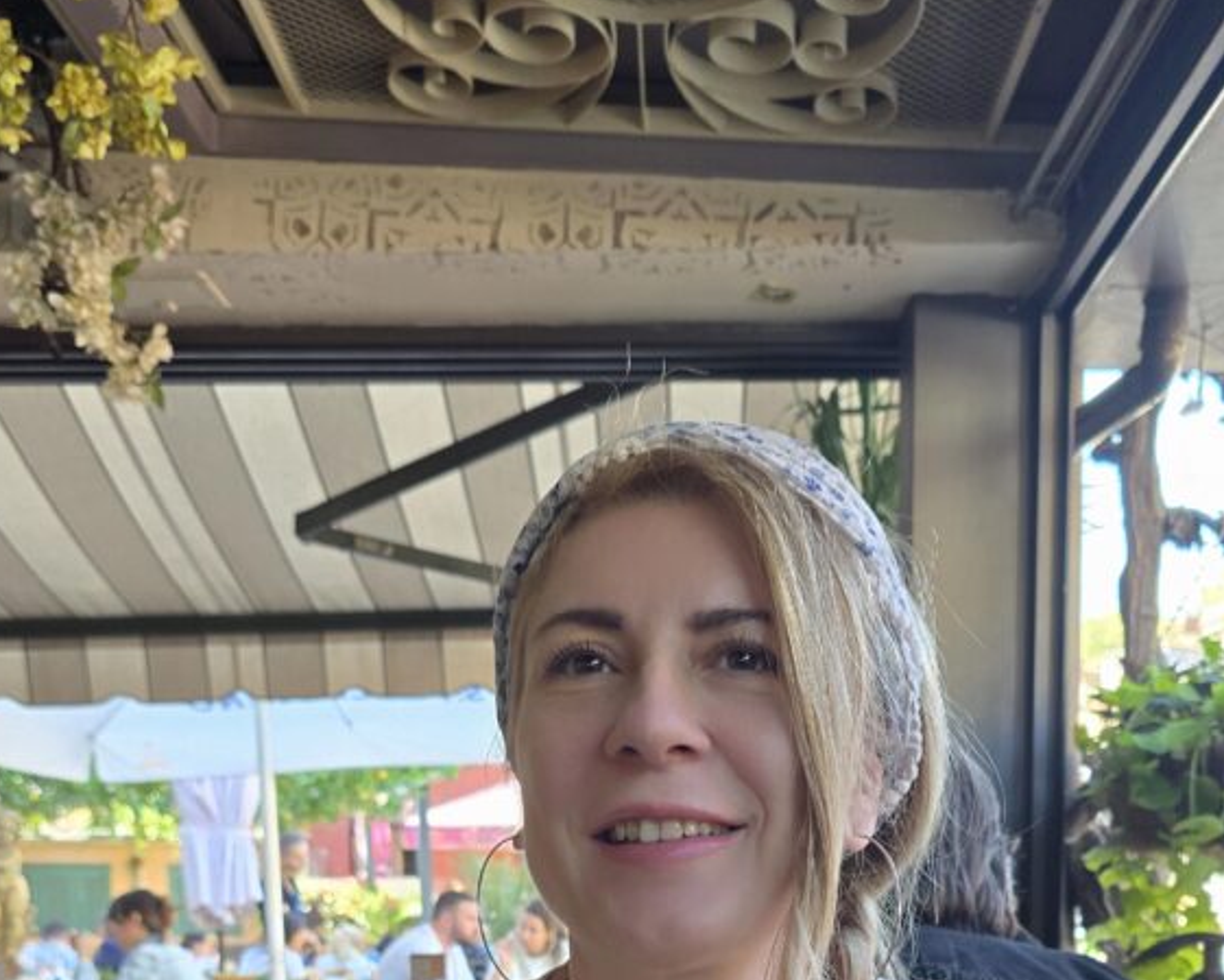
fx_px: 1486
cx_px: 703
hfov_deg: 44.7
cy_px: 1102
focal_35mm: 41
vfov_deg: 31.9
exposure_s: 1/182
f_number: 1.7
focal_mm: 6.3
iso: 125
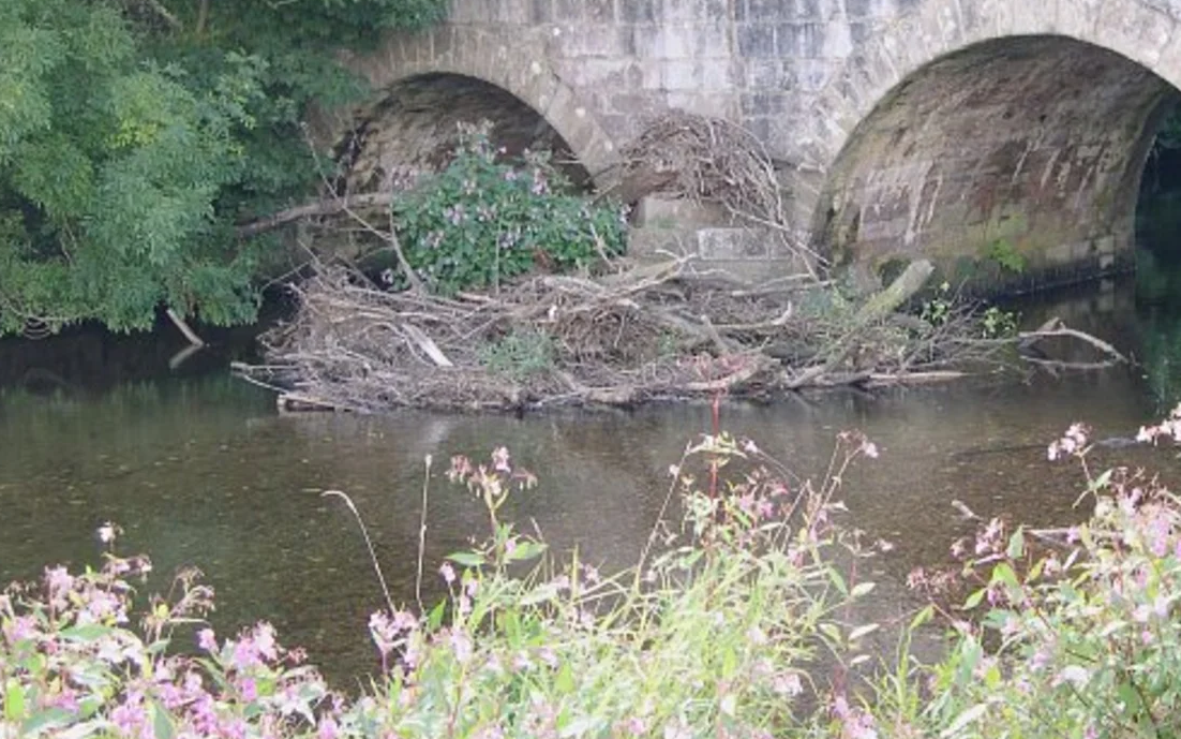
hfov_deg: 28.5
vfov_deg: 18.0
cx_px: 757
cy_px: 173
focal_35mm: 72
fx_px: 2318
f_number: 3.2
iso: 100
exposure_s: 1/63.5
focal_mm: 11.1
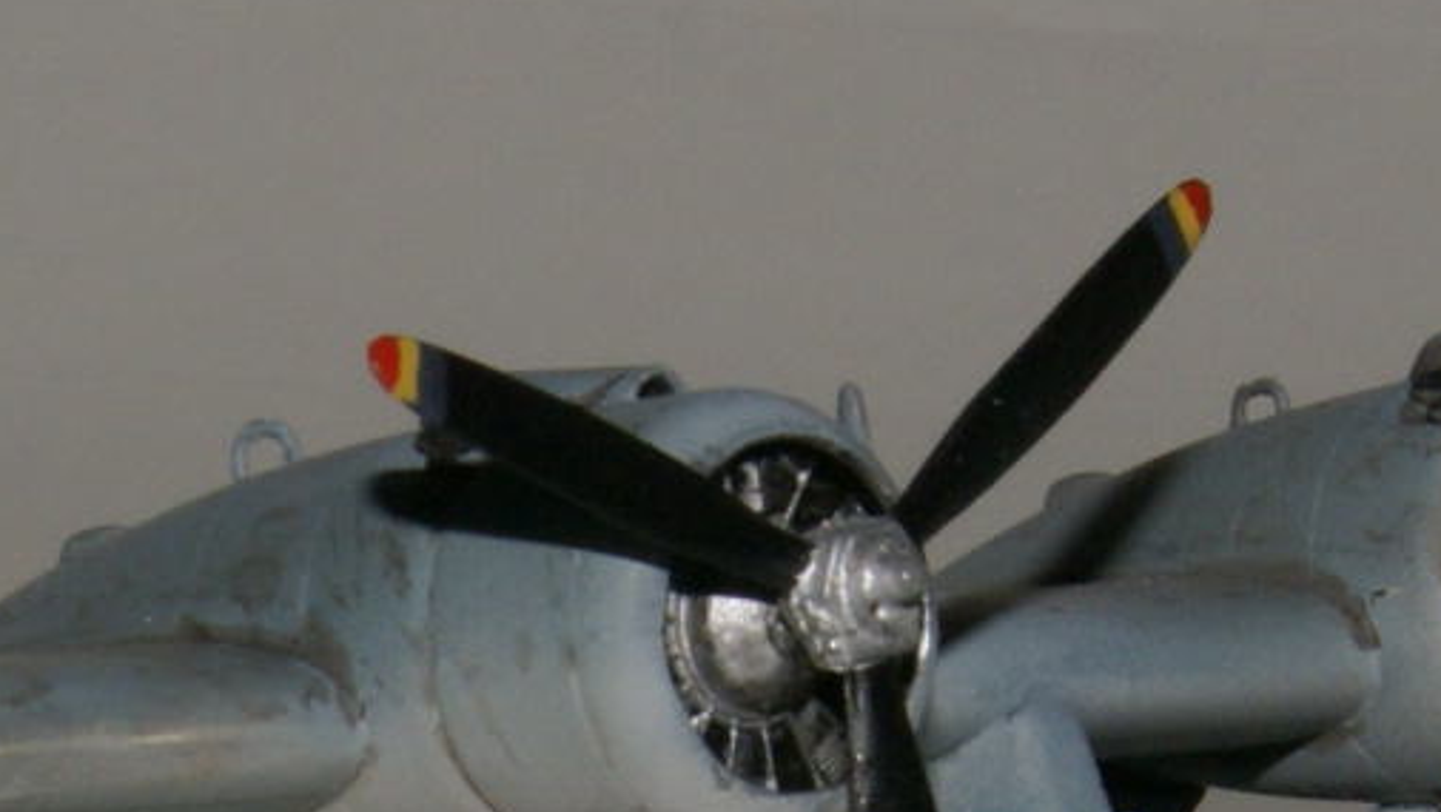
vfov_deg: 4.1
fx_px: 11390
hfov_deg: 7.2
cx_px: 196
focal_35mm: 298
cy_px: 1168
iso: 400
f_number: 25
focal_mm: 50
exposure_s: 1/80
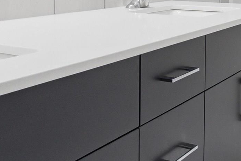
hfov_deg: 30.5
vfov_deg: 19.6
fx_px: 442
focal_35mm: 66
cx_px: 120
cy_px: -26
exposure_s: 1/160
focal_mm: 10
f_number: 8
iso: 400
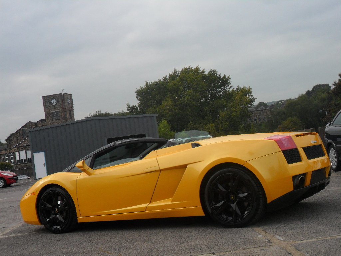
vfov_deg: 28.0
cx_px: 170
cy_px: 128
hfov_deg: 36.8
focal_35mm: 52
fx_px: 512
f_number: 5
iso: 80
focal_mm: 9.3
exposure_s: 1/350
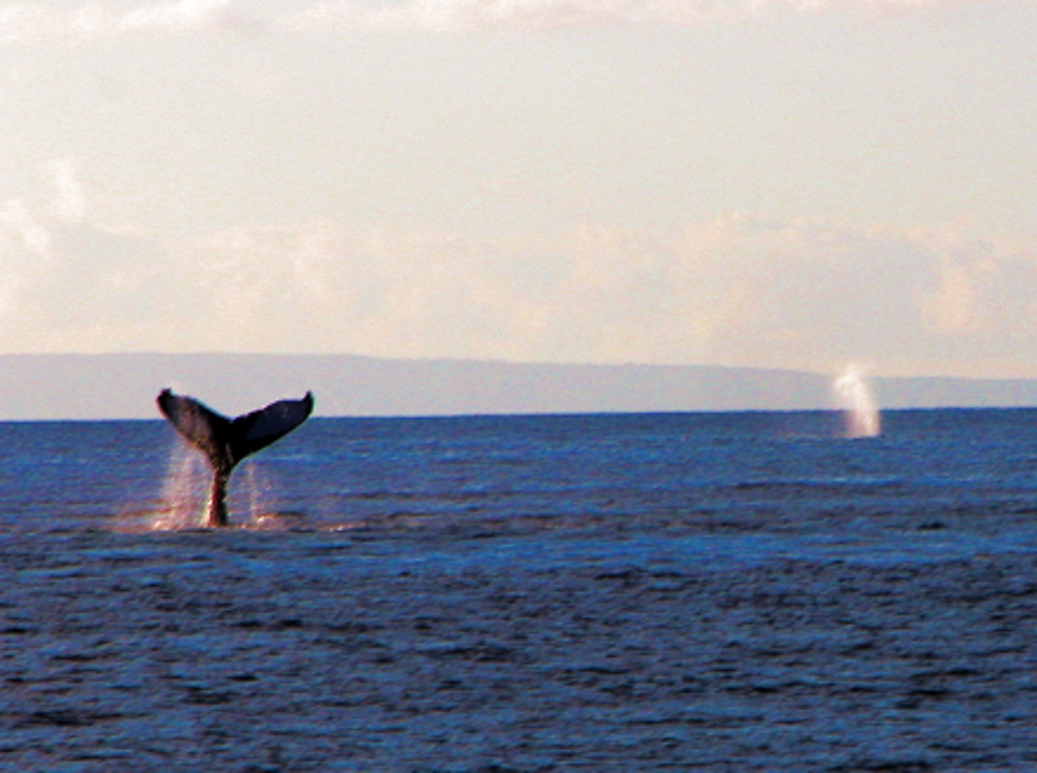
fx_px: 8370
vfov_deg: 5.3
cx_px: 518
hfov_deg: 7.1
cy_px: 386
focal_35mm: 280
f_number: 7.4
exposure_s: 1/345
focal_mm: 71.2
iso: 100
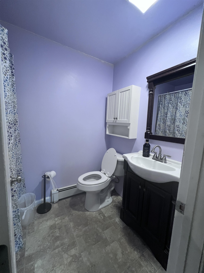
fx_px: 102
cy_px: 136
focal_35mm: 13
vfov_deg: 106.2
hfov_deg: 89.9
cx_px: 102
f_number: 1.8
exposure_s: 1/60
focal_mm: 1.57
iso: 320
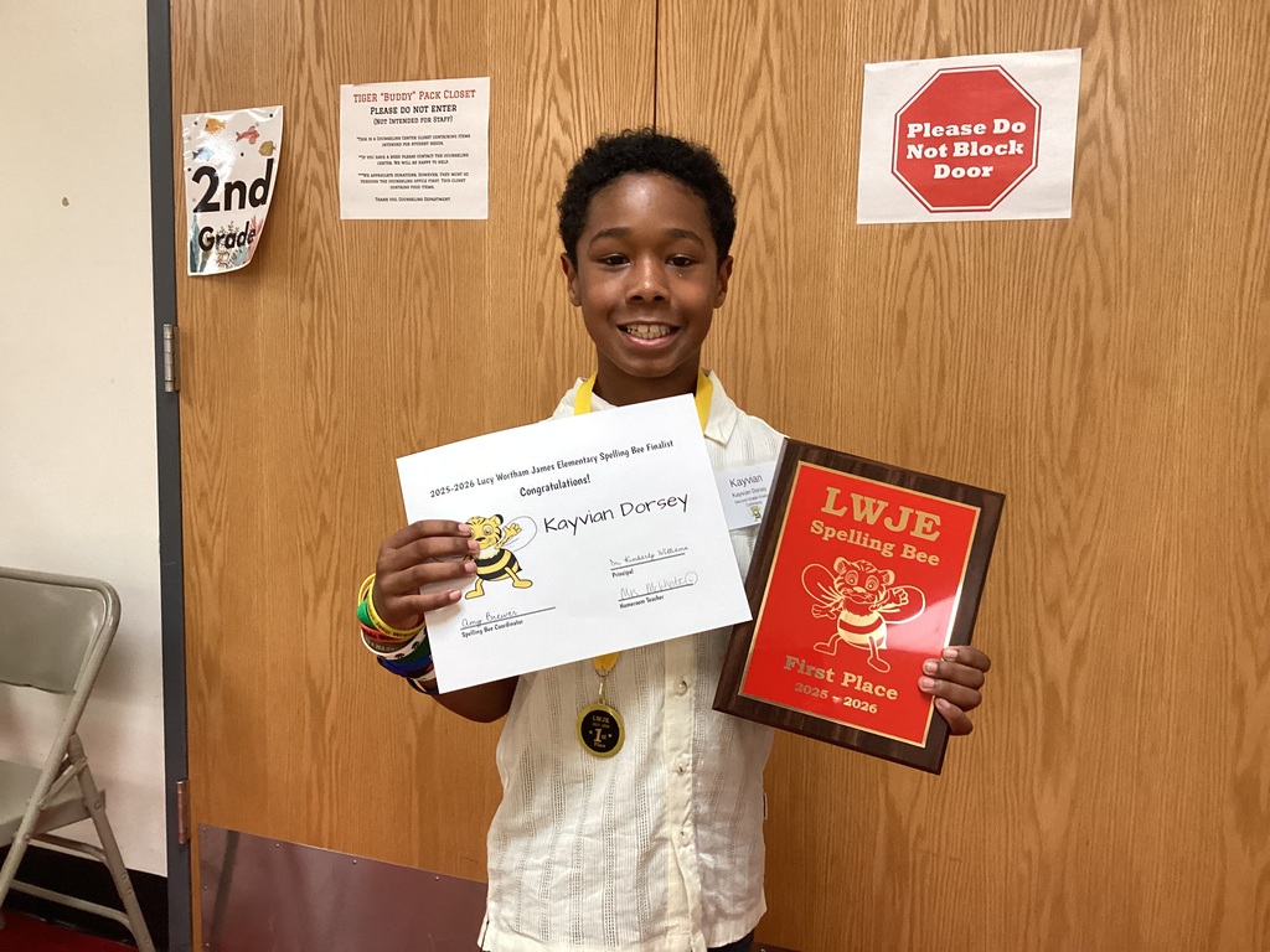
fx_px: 1137
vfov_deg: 45.4
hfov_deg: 58.4
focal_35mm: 31
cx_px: 635
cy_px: 476
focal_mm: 3.3
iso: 160
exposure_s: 1/60
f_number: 2.4
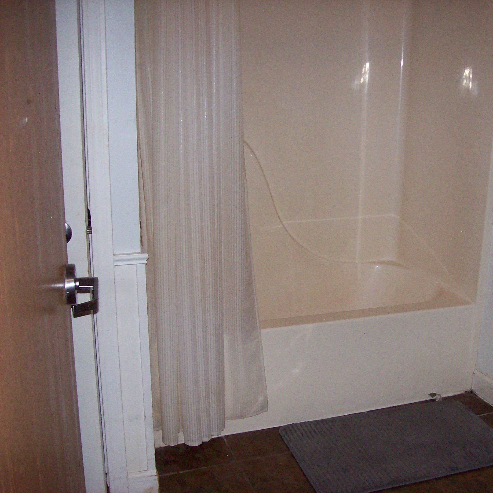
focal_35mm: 43
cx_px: 331
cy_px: 248
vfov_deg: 39.2
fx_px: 693
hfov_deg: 38.7
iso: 140
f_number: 2.7
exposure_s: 1/64
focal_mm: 6
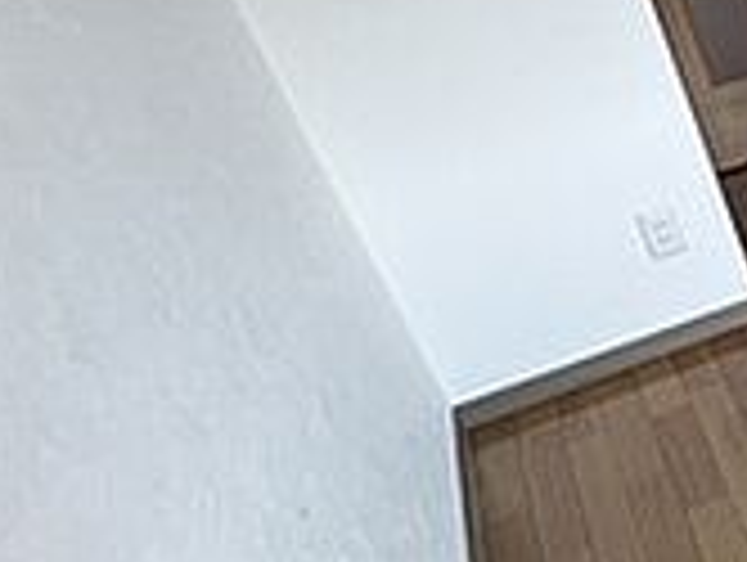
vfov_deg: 28.8
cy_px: 148
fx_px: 1081
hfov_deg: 20.9
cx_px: 1413
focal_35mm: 50
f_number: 1.8
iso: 80
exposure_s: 1/120
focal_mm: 1.57
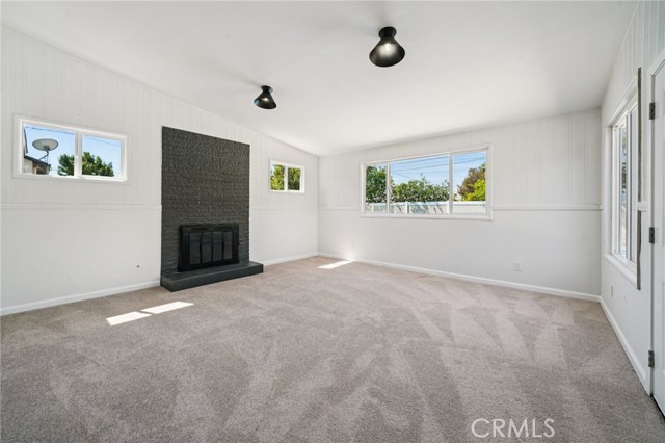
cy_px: 222
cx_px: 332
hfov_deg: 108.4
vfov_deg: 85.4
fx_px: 240
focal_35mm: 13
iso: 100
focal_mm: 13
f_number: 8
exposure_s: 1/50
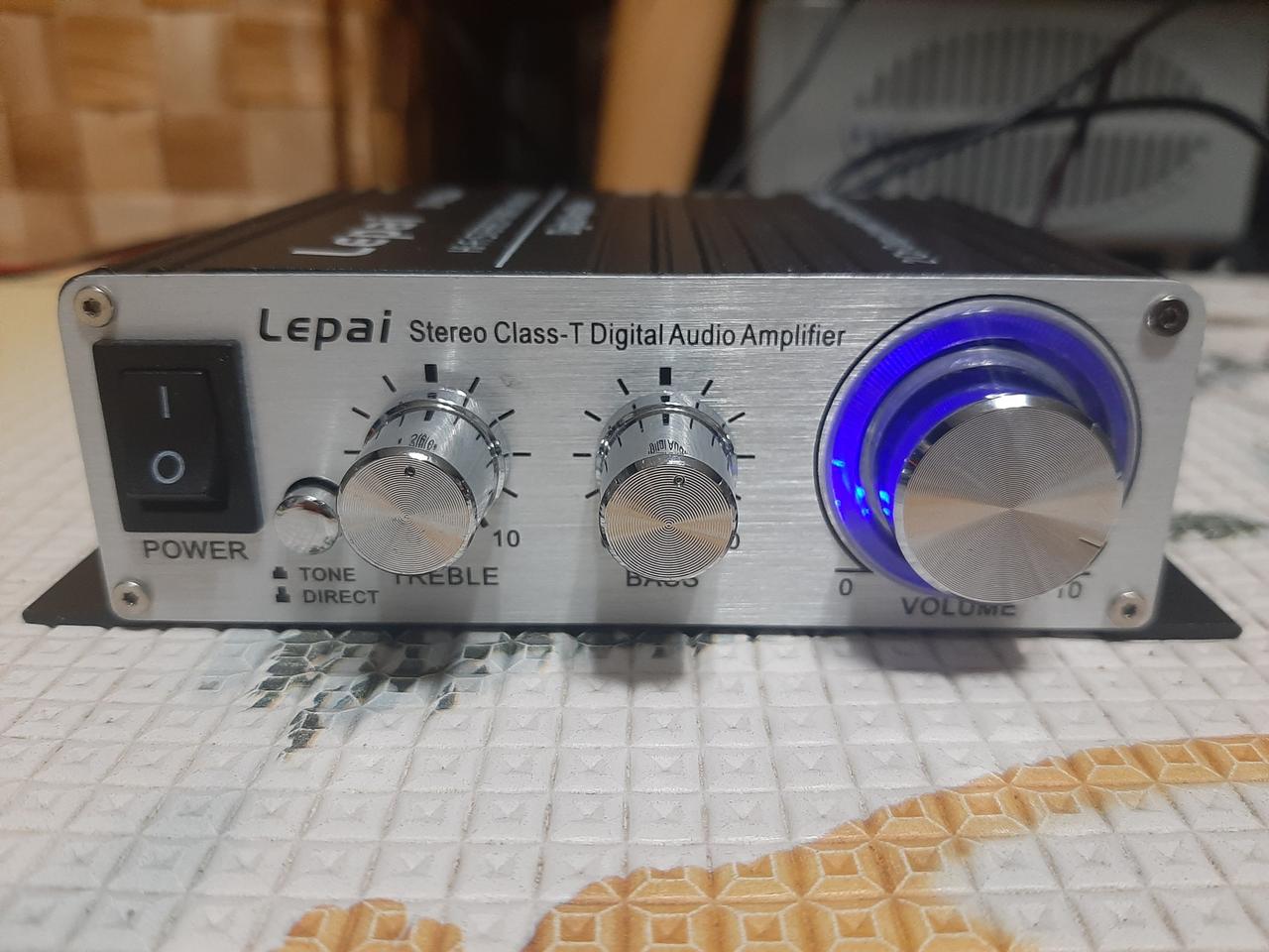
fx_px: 953
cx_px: 634
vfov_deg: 53.1
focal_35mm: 26
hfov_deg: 67.3
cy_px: 476
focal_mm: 3.93
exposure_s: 1/40
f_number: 1.7
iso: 200
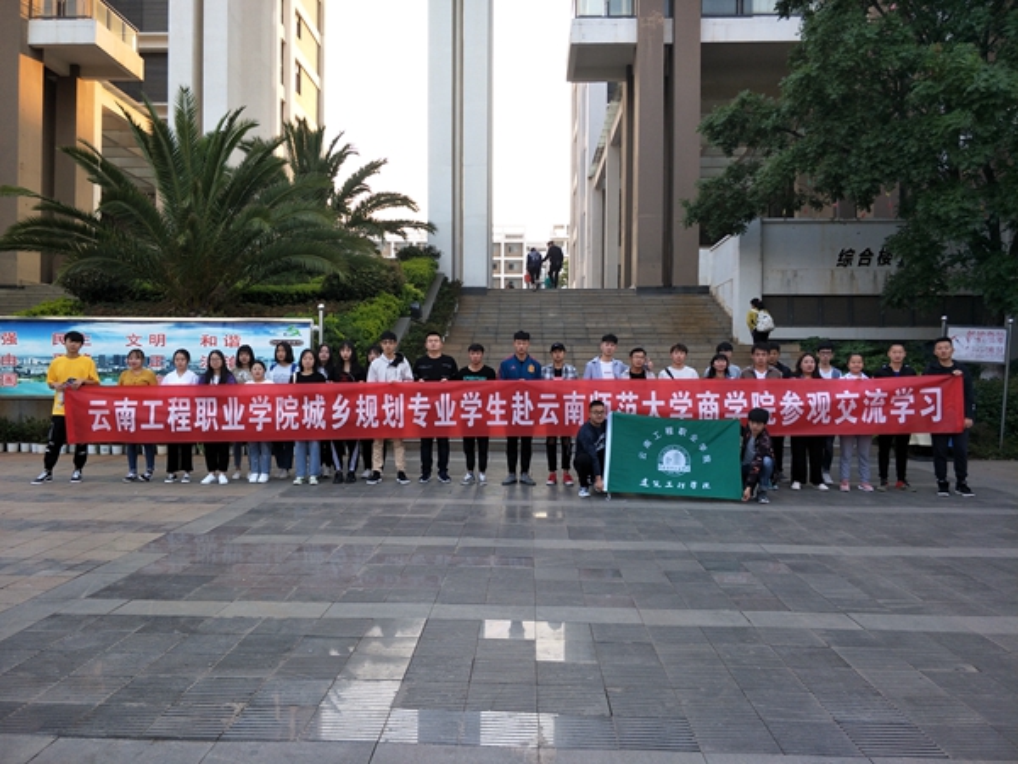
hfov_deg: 71.6
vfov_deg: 56.8
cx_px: 509
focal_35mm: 24
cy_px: 382
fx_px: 706
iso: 41
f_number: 1.7
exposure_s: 1/100
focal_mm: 4.1
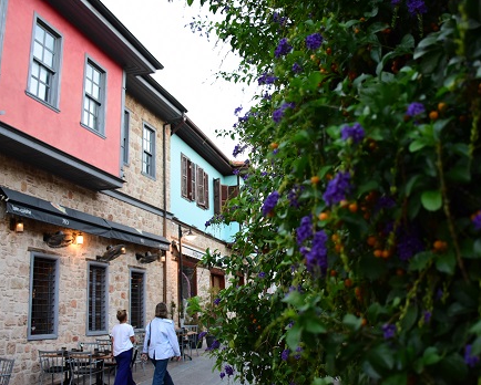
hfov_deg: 51.0
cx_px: 296
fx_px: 499
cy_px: 184
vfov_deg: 42.3
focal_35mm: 35
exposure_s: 1/60
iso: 1250
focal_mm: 18
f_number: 3.5
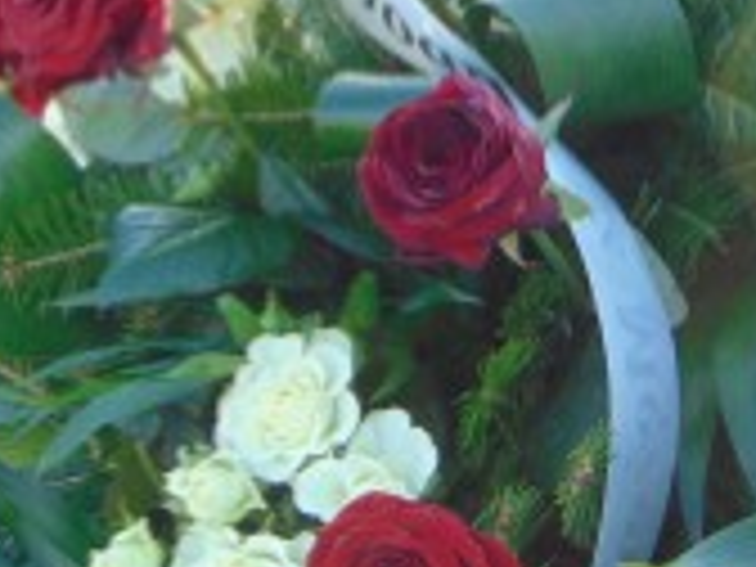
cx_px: 662
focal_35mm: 149
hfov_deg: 13.2
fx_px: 3254
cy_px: 198
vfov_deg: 10.0
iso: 80
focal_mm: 6.9
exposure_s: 1/100
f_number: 3.3
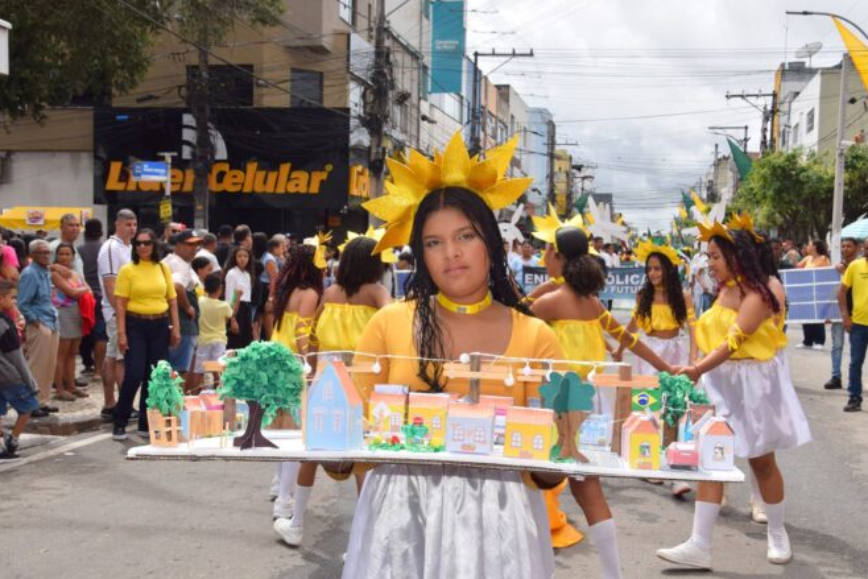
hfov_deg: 44.5
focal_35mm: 44
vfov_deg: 30.5
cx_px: 454
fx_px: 1061
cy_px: 304
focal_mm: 26
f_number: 11
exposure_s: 1/200
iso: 100
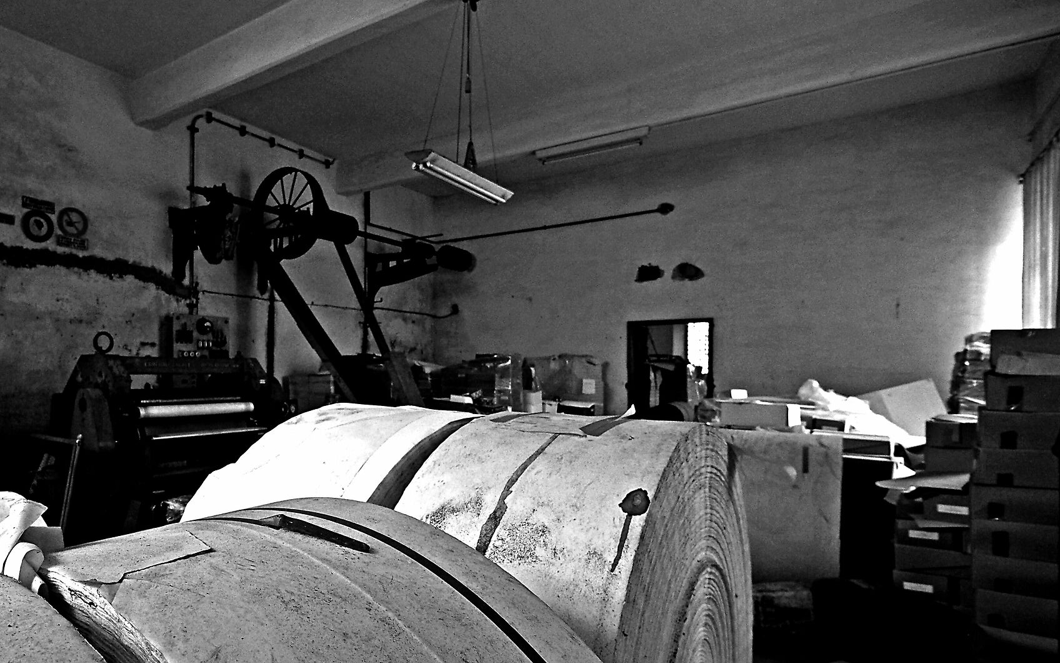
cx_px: 315
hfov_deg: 78.3
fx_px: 607
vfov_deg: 57.1
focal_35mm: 21
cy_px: 377
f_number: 4
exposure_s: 1/60
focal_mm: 7
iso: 400
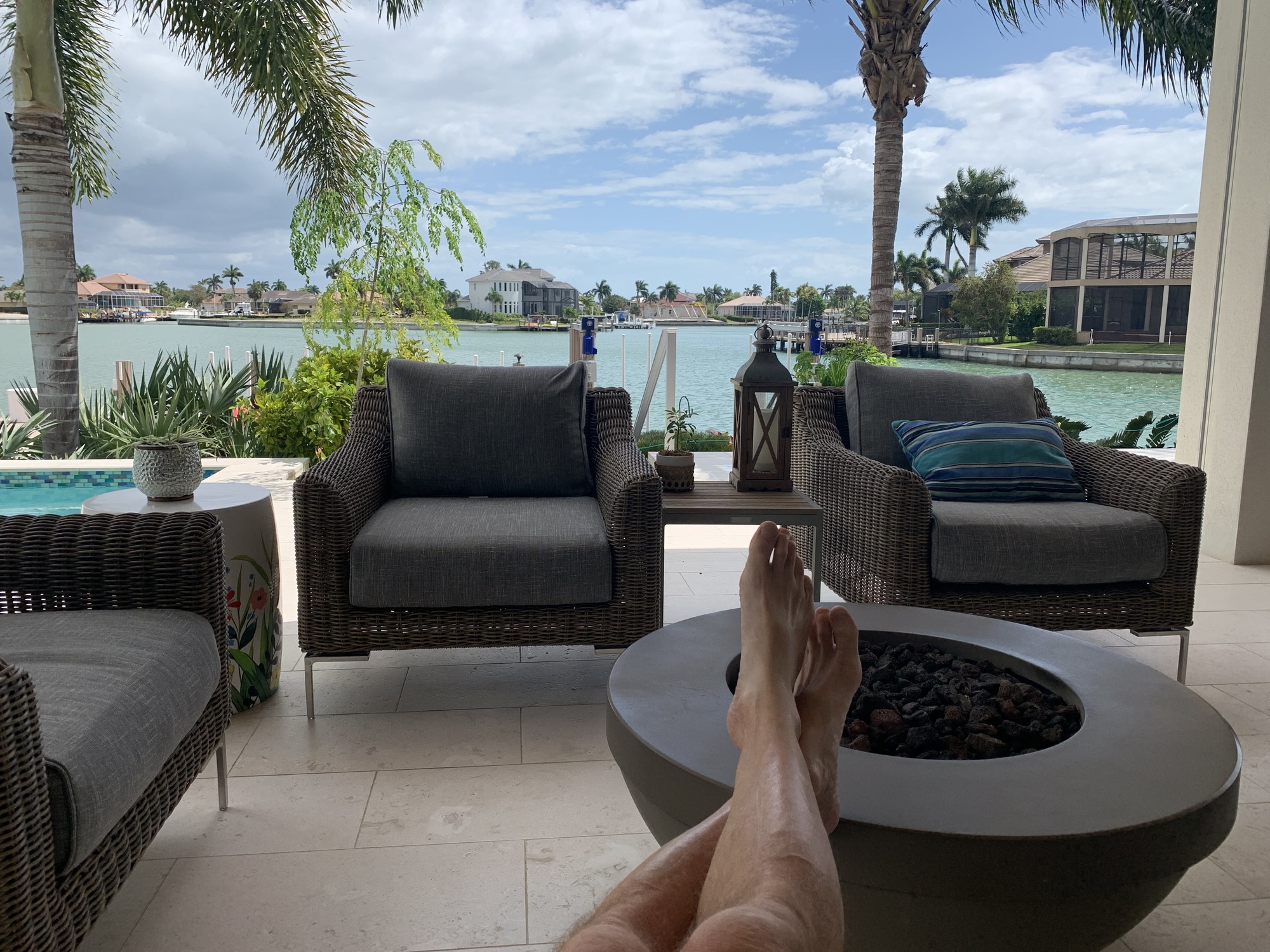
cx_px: 635
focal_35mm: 26
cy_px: 476
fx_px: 954
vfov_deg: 53.1
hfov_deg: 67.3
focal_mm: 4.25
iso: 25
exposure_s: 1/2257
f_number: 1.8
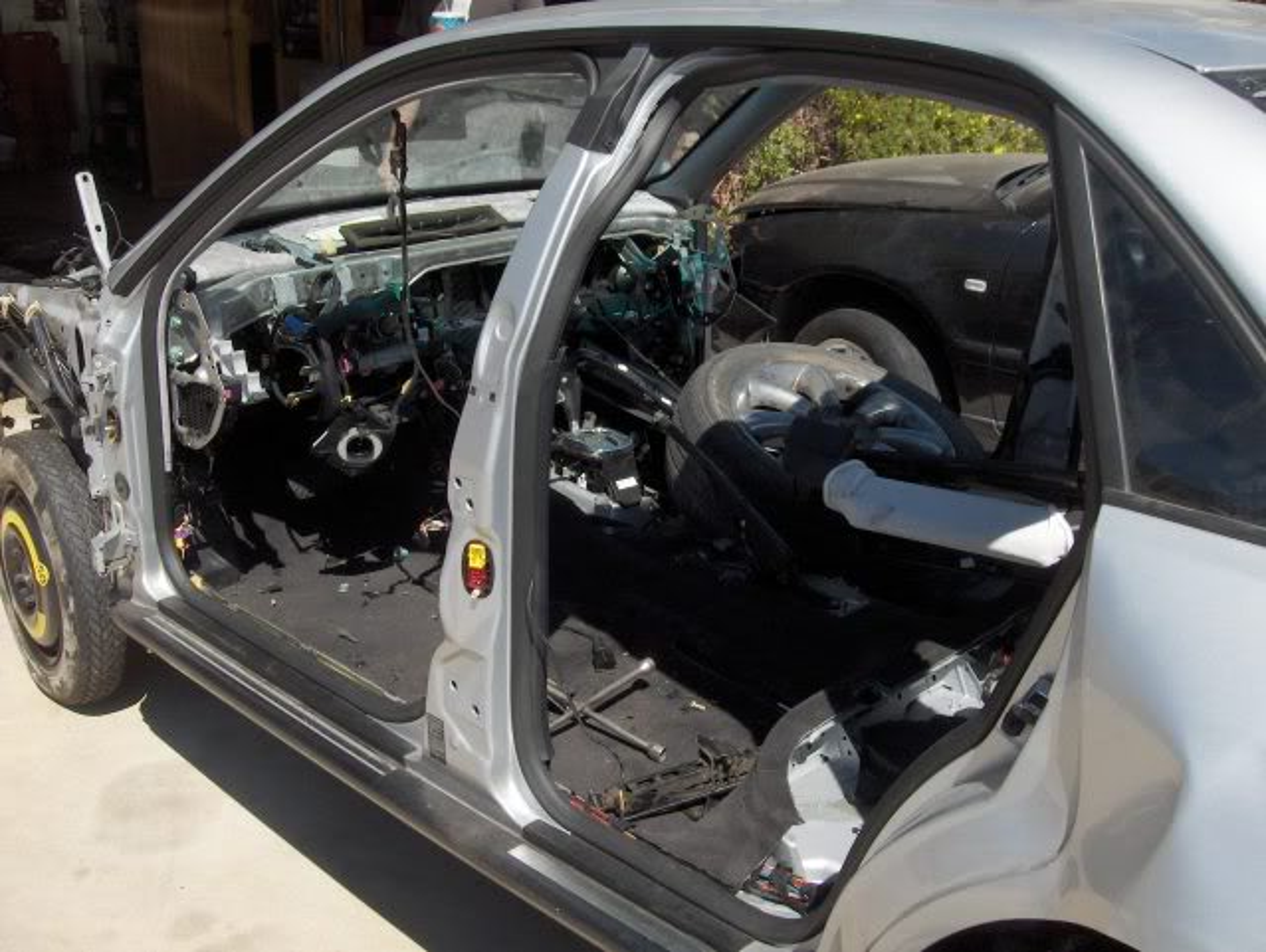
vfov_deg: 36.9
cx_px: 633
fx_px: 1428
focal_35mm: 39
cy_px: 476
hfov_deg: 47.8
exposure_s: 1/633
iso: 100
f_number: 4.8
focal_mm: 8
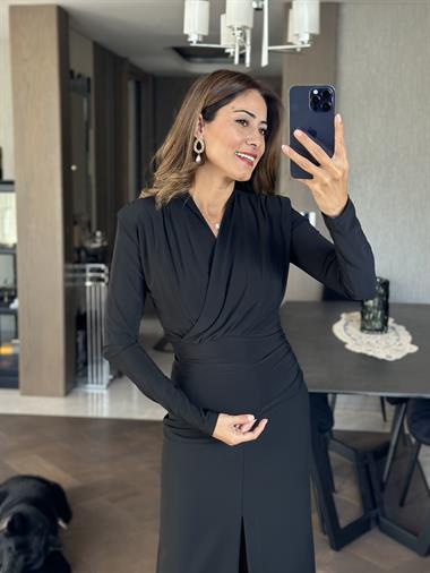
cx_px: 215
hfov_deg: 30.3
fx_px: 794
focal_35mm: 48
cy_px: 286
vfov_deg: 39.6
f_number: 1.78
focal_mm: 6.86
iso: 125
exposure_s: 1/105
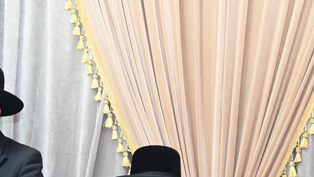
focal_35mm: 136
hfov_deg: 15.7
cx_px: 48
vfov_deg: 8.8
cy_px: 186
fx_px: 1132
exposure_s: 1/160
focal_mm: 65
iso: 1600
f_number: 4.5
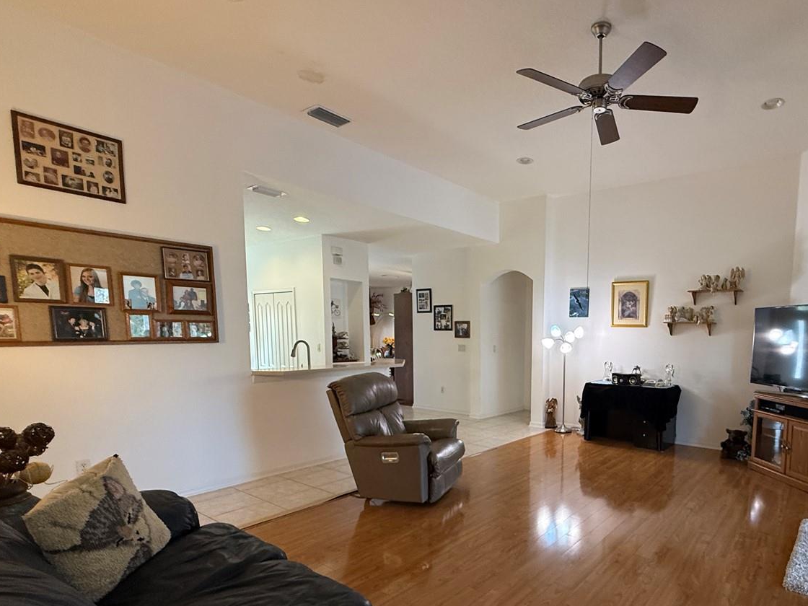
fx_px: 467
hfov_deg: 79.3
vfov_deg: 64.8
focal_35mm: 20
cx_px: 533
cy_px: 385
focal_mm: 2.22
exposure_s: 1/120
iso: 320
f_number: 2.2
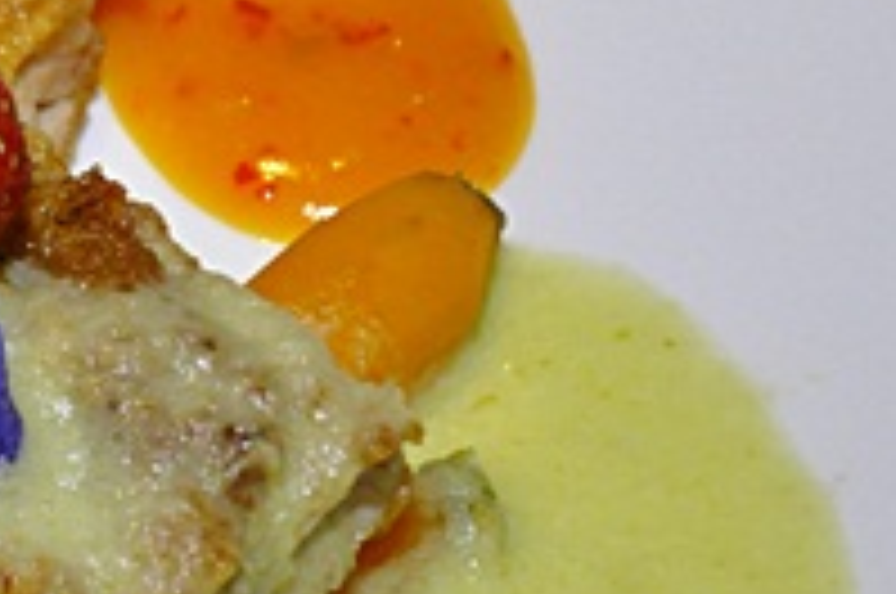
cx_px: -405
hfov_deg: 6.0
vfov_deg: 4.0
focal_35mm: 343
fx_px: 8523
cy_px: 333
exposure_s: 1/50
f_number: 5.3
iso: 1250
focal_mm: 70
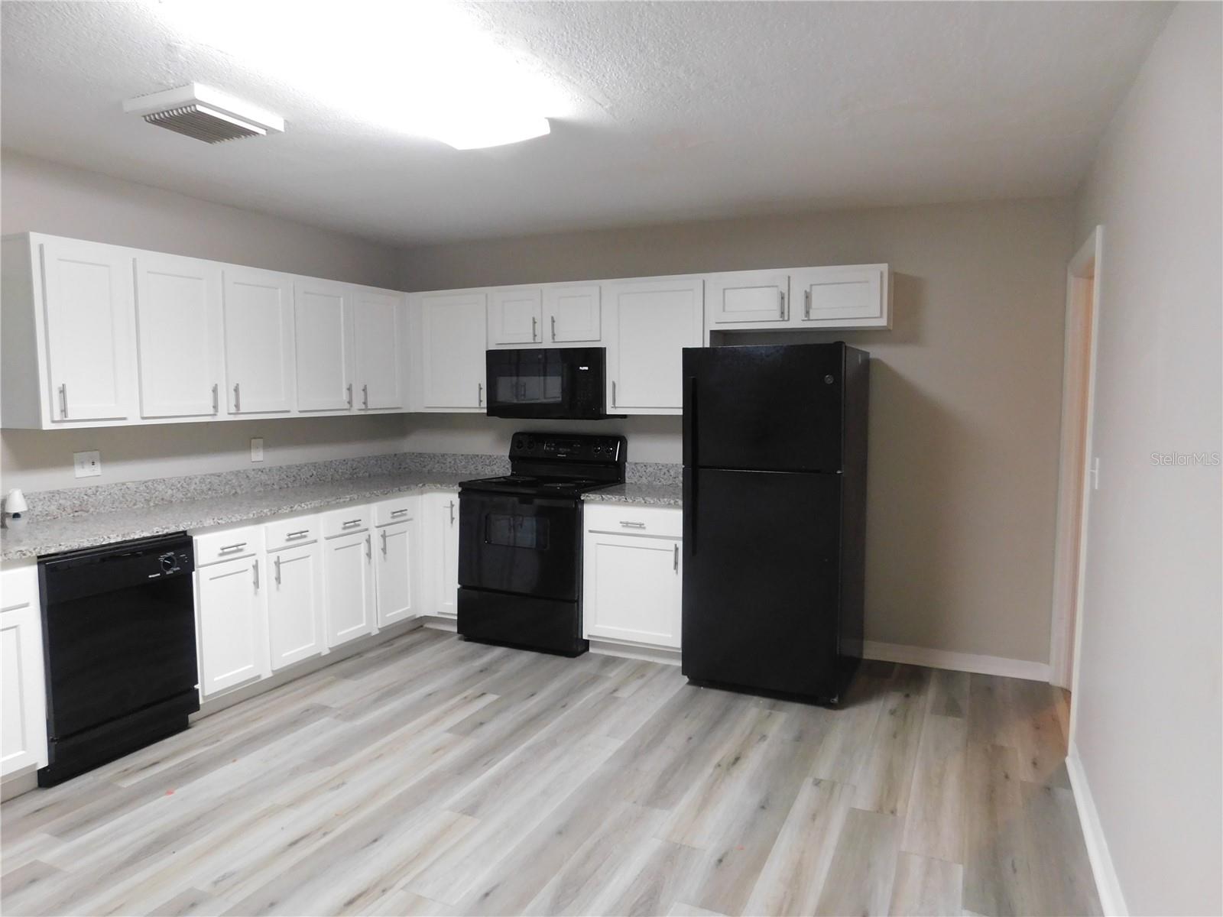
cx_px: 612
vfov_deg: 58.9
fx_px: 813
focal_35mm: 23
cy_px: 458
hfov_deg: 73.9
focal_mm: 4
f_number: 3
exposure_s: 1/30
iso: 360
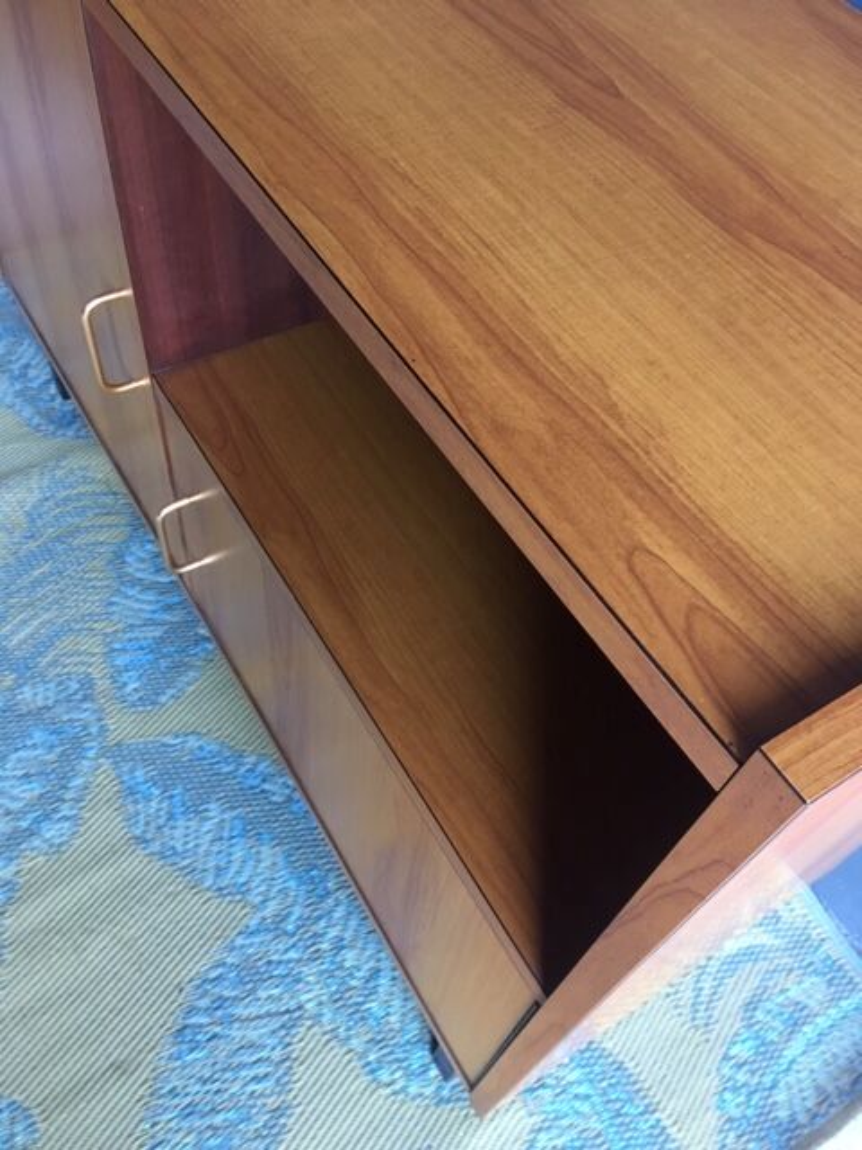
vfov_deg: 61.7
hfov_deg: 48.2
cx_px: 431
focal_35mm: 29
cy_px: 575
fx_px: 963
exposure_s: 1/33
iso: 125
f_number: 2.2
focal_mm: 4.15
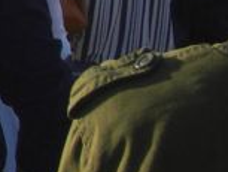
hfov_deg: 4.6
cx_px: -449
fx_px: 2749
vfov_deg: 3.5
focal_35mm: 417
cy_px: -372
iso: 80
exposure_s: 1/320
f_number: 4.8
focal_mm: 11.3
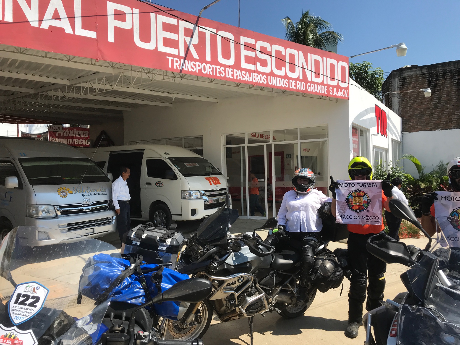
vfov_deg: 49.7
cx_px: 230
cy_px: 172
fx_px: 372
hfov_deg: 63.4
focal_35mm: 28
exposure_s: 1/2398
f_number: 1.8
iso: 20
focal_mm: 3.99
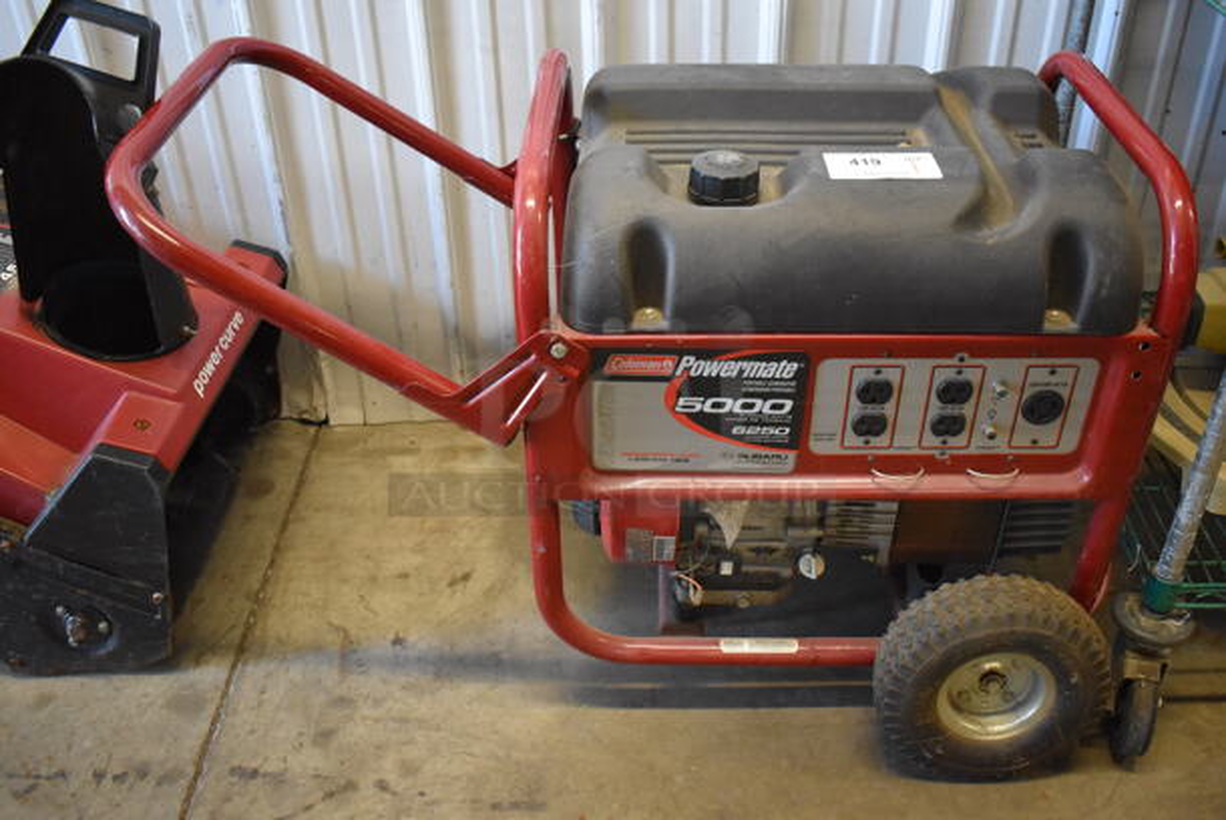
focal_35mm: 33
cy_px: 410
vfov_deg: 40.1
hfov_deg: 57.2
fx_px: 1125
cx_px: 613
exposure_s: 1/125
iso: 3200
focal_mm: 22
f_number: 3.8
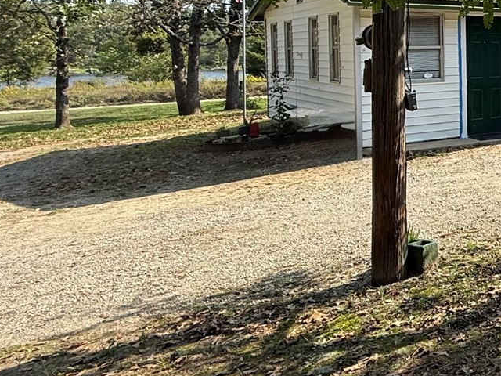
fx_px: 608
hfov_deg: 32.8
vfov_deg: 33.2
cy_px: 63
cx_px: 658
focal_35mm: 42
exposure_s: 1/490
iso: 50
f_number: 2.2
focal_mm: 2.22
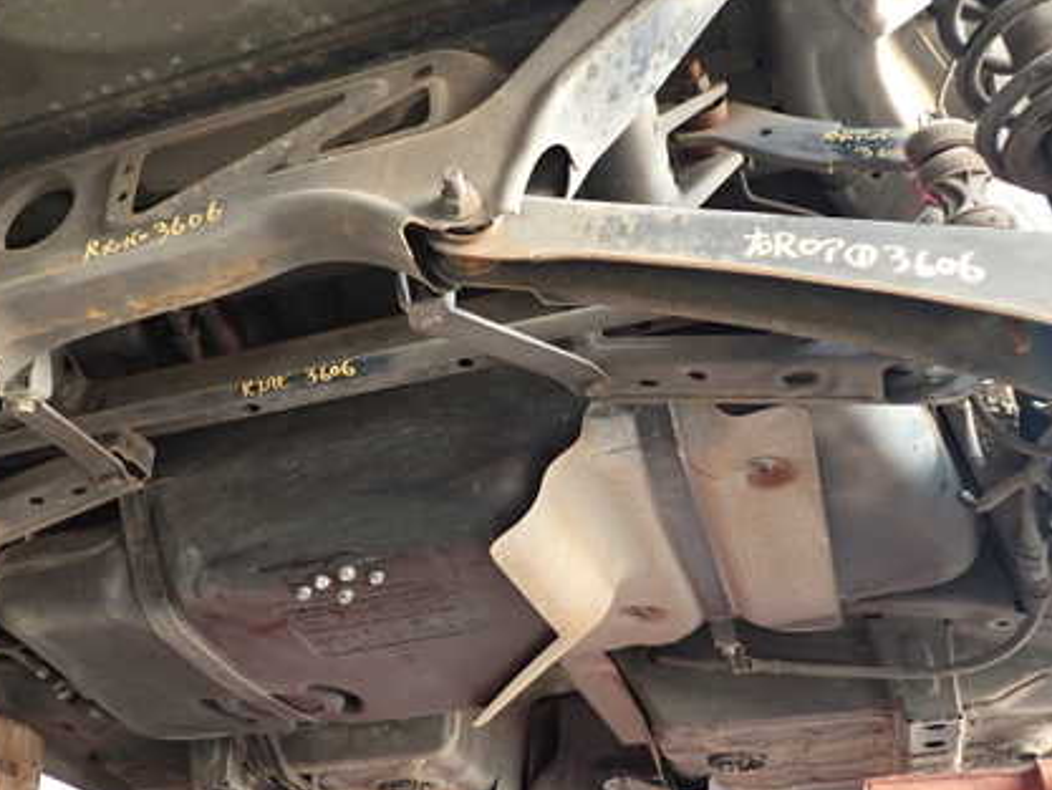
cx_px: 358
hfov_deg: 50.5
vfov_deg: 39.5
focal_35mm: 36
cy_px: 318
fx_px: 1094
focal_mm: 4.5
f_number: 2
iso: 250
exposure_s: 1/30
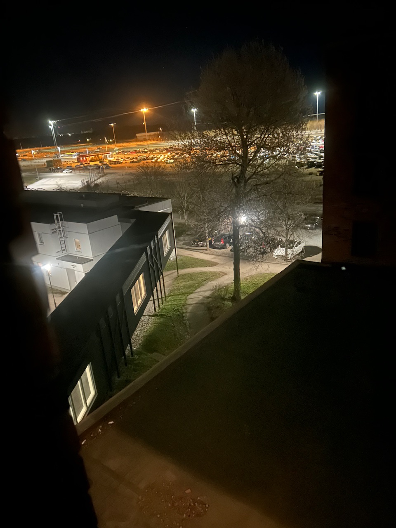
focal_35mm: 26
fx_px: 397
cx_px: 198
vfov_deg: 67.3
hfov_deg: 53.1
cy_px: 264
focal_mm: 5.7
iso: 3200
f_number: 1.5
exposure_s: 1/2
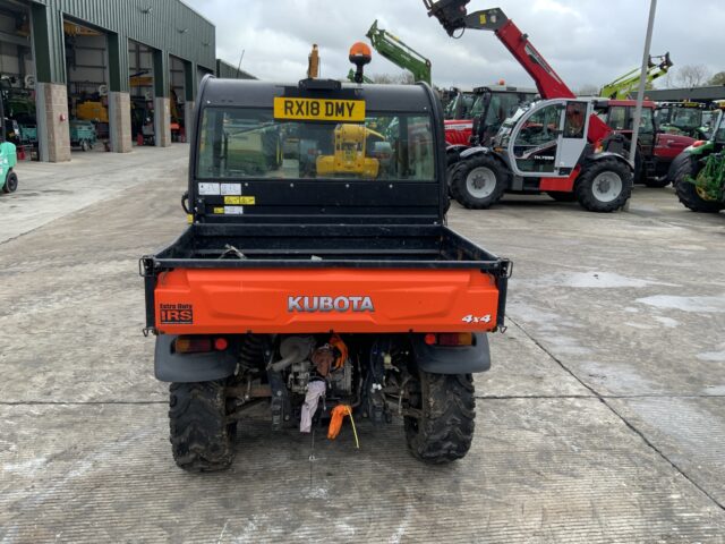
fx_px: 607
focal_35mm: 29
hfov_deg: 61.7
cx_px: 362
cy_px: 272
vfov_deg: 48.2
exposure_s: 1/126
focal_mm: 3
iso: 16
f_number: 1.8
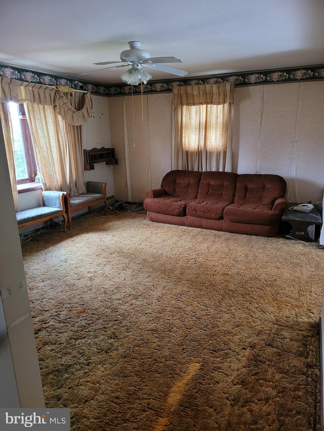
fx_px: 324
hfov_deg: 53.1
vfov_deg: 67.3
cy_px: 216
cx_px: 162
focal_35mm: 26
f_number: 1.8
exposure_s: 1/40
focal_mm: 5
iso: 250
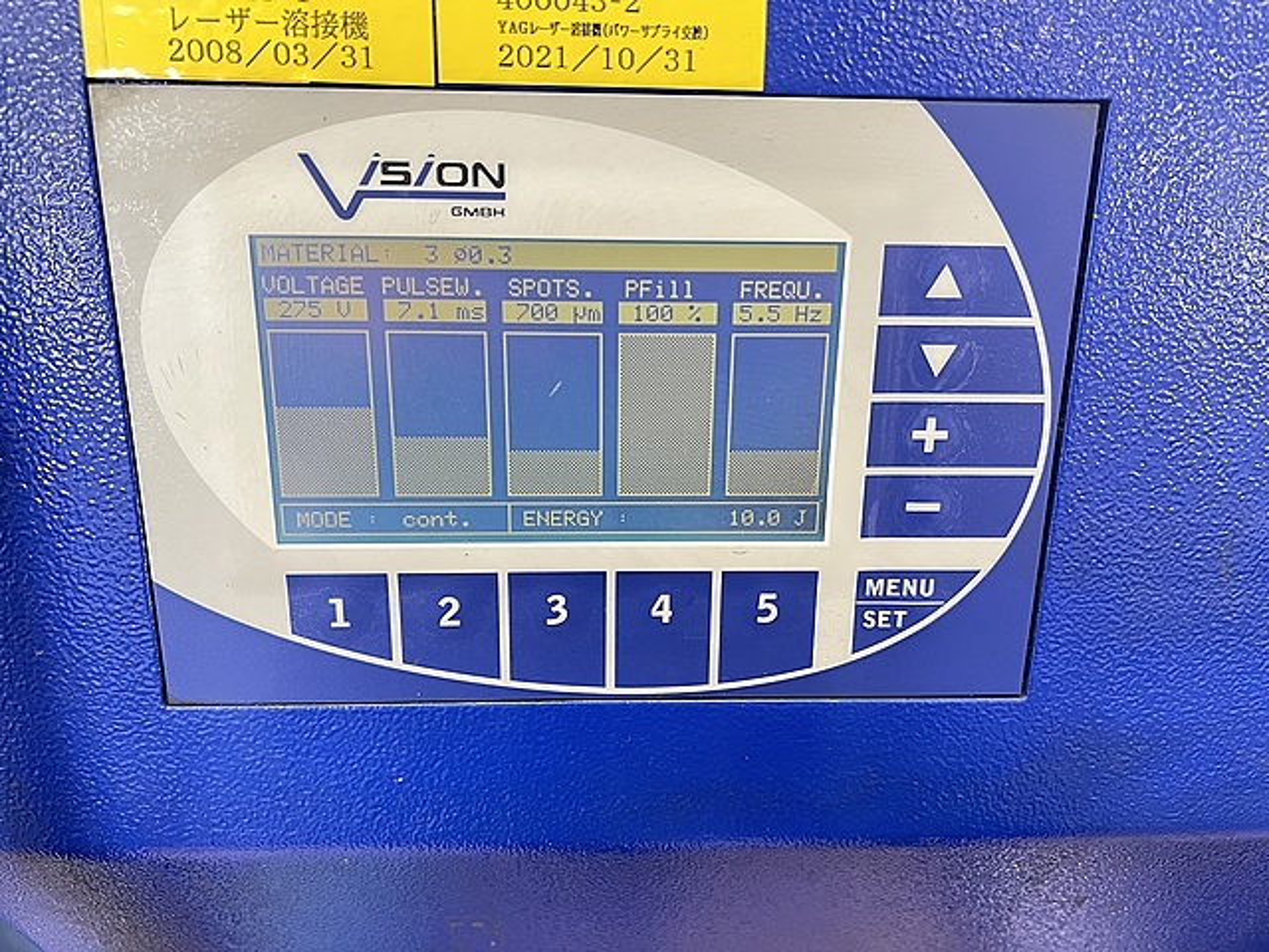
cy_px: 476
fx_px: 953
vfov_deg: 53.1
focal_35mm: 26
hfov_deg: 67.3
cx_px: 634
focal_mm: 5.7
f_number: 1.5
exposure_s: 1/50
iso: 200
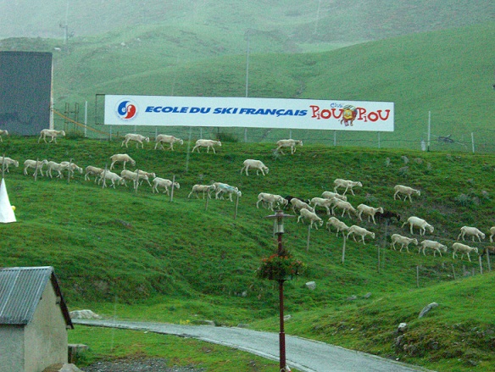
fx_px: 1632
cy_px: 186
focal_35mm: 114
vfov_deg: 13.0
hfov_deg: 17.3
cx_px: 248
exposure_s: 1/40
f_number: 5.4
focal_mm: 23.7
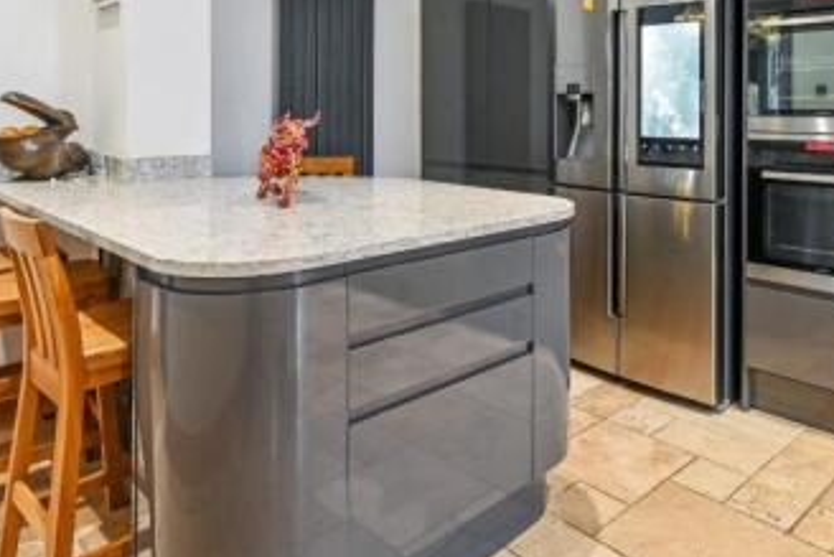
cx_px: 526
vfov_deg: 44.4
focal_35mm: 28
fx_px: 649
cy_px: 121
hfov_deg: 64.4
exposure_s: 1/4
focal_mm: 14
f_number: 9
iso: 400
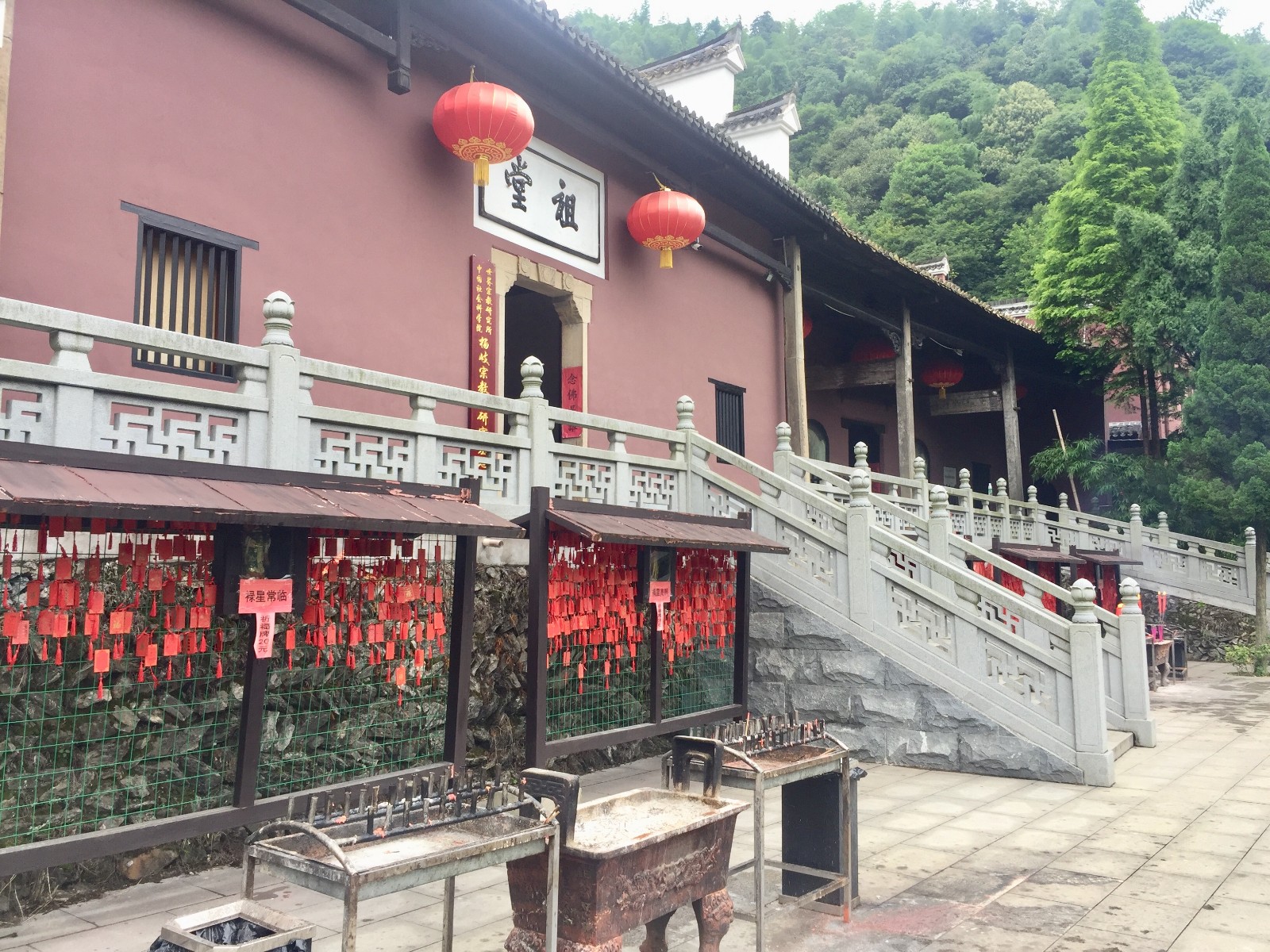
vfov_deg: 48.2
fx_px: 1064
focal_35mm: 29
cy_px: 476
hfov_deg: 61.7
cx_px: 635
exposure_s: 1/112
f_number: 2.2
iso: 32
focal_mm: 4.15
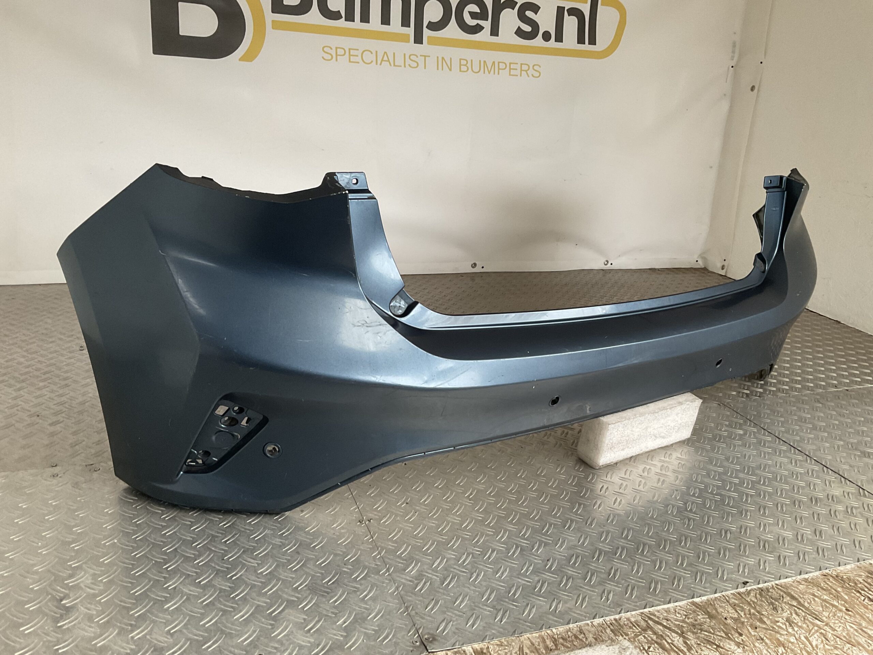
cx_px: 436
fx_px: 731
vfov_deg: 48.2
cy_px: 328
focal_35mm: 29
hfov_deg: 61.7
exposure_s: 1/60
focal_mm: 3
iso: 80
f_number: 1.8
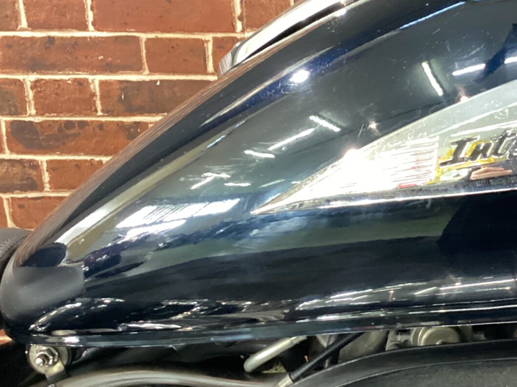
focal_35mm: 56
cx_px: 448
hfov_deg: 32.9
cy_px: 140
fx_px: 836
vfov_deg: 26.0
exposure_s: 1/30
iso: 640
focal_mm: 3.3
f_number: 2.4
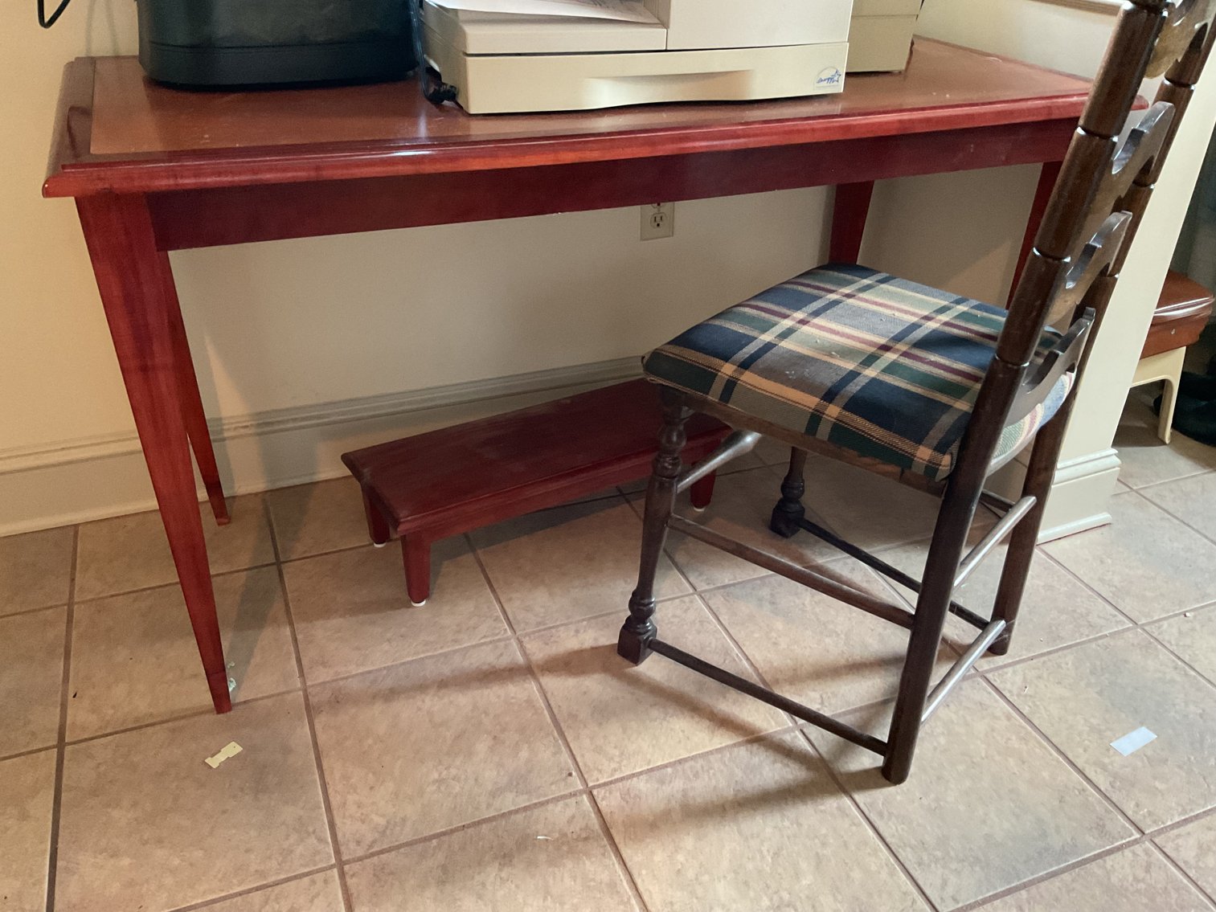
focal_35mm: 29
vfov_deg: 48.2
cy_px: 456
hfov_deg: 61.7
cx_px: 608
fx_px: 1019
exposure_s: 1/30
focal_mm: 3
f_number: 1.8
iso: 320
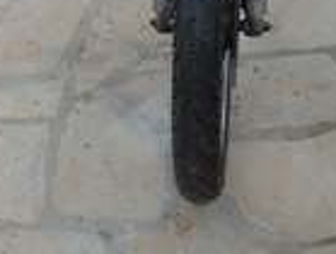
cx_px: 253
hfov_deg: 23.3
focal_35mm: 83
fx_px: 808
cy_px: -158
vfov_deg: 15.9
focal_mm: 4.4
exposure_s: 1/200
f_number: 3.4
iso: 80
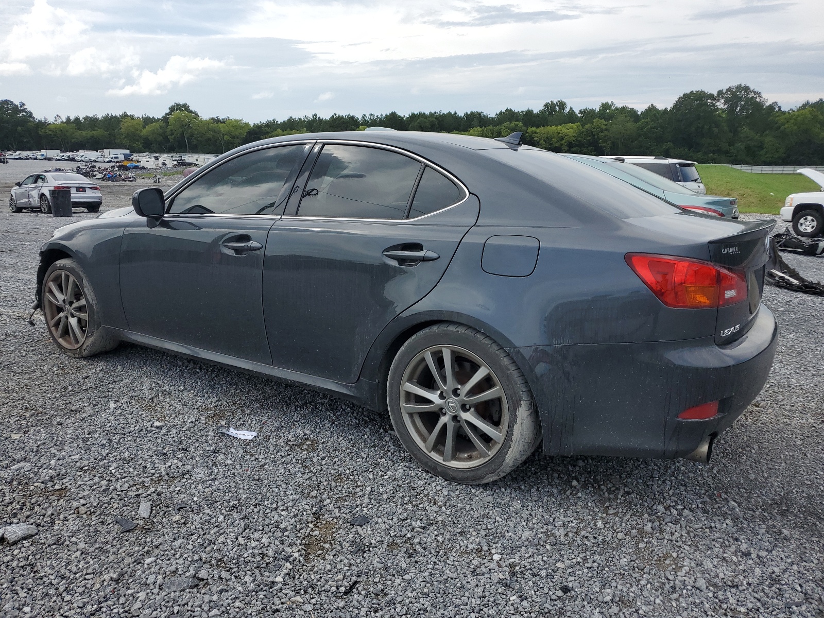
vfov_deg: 53.1
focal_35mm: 26
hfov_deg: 67.3
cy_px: 309
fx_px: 619
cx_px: 412
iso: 50
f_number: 1.5
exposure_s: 1/3333
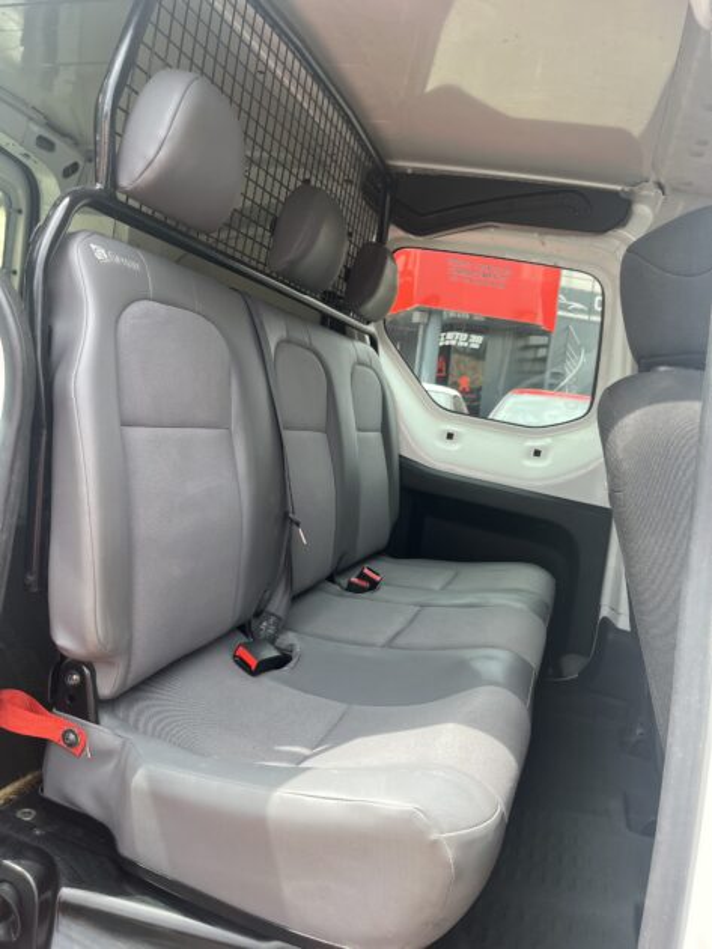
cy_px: 474
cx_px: 356
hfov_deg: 53.1
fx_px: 713
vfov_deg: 67.3
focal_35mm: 26
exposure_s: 1/487
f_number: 1.6
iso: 50
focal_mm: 5.1
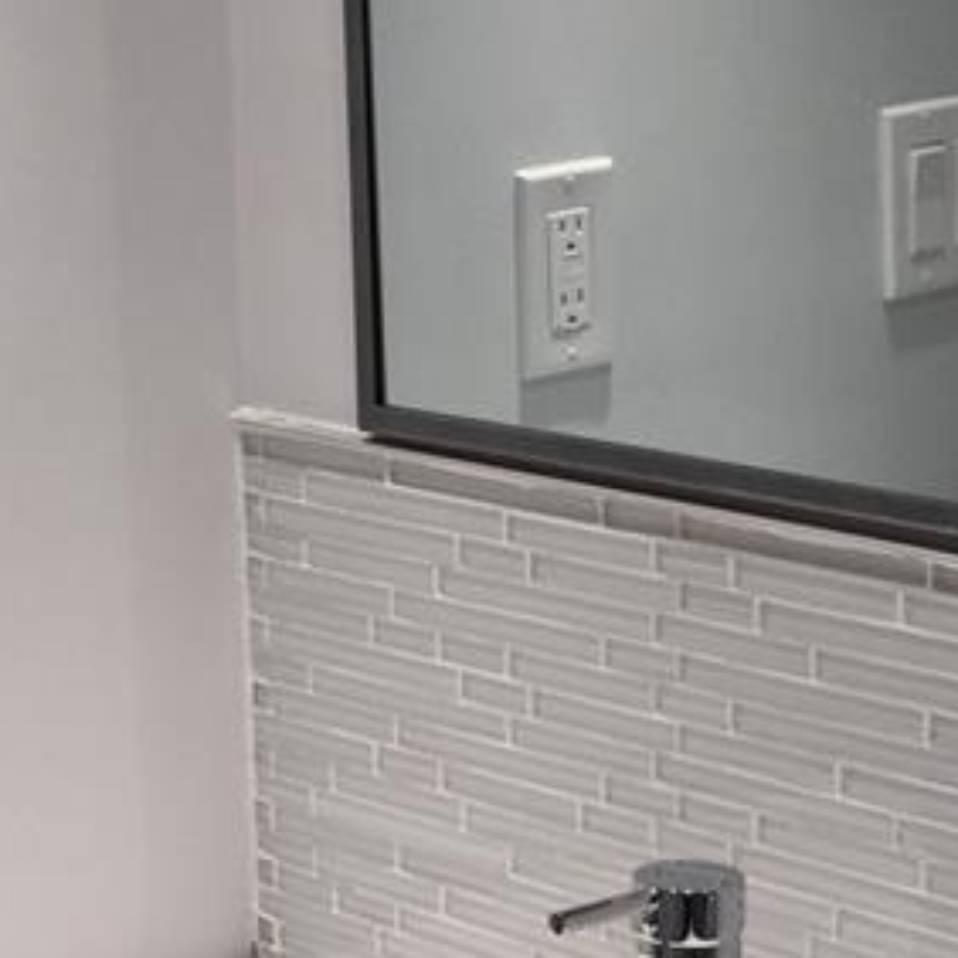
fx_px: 3413
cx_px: 455
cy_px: 887
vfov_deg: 15.8
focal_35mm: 109
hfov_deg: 16.0
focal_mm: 4.15
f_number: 2.2
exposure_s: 1/60
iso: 32
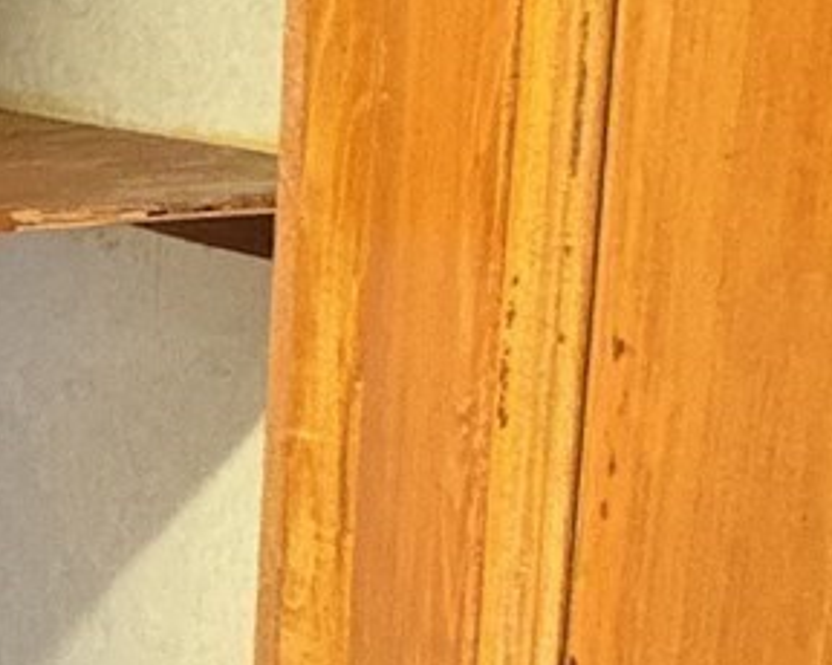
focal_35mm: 73
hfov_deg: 19.9
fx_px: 1796
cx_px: -624
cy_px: 220
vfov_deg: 20.9
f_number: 2.2
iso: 800
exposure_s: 1/30
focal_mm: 2.22
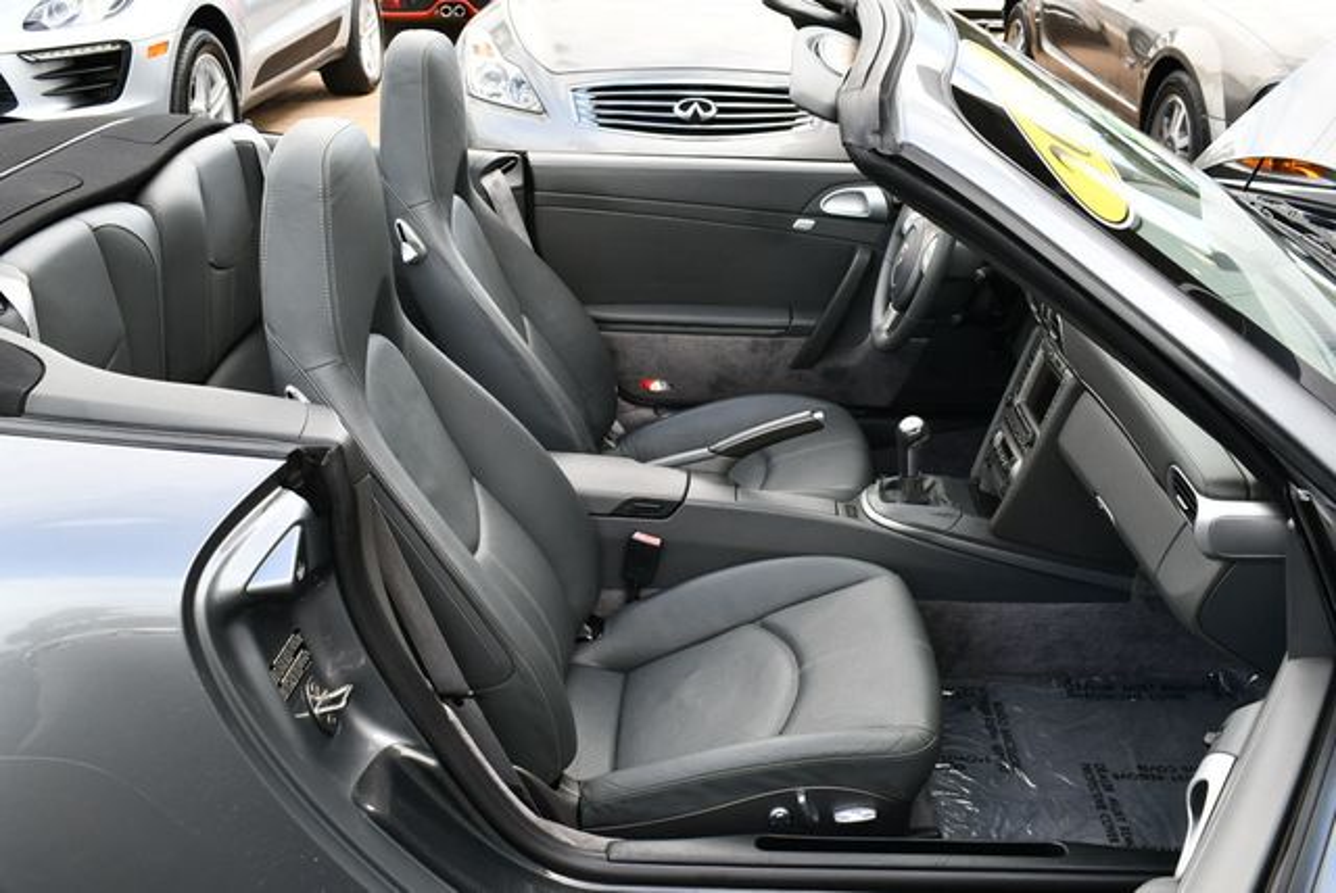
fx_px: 1337
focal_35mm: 36
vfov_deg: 36.9
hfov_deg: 53.1
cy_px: 446
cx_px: 668
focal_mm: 18
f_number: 5.6
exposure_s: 1/250
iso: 360
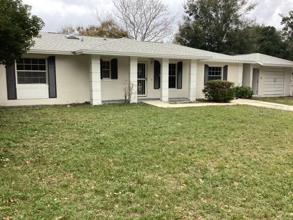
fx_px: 262
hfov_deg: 58.4
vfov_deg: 45.4
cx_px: 146
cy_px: 110
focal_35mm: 31
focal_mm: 3.3
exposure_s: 1/197
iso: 25
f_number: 2.4
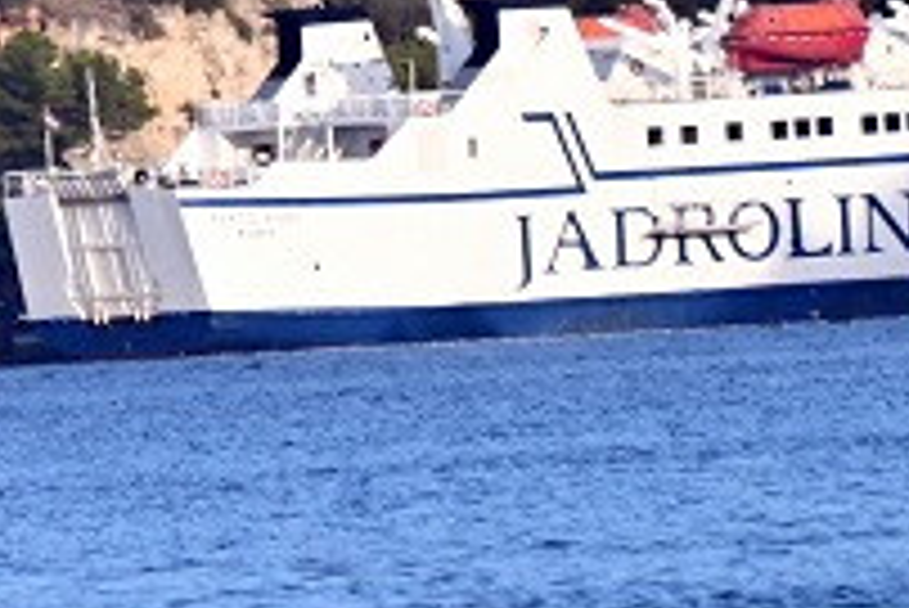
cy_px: -579
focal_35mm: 1927
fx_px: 48690
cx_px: -428
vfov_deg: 0.7
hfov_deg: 1.1
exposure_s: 1/800
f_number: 5.6
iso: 400
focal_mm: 300
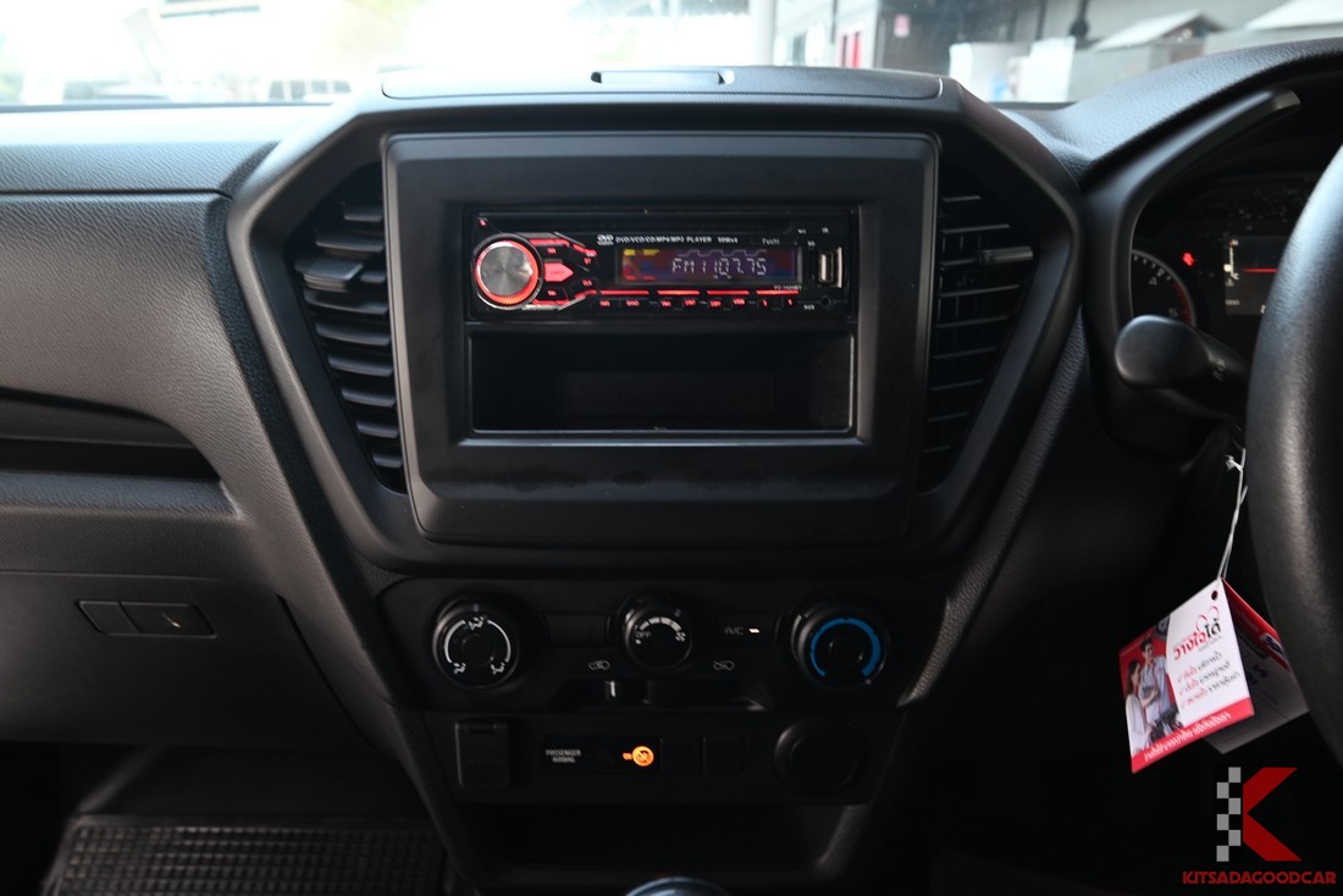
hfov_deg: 73.7
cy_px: 448
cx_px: 672
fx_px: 896
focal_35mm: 24
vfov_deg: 53.2
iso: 280
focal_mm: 24
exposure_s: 1/10
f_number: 6.7
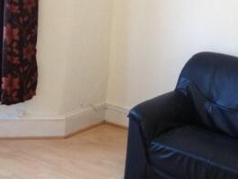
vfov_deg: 18.6
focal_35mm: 79
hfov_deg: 23.7
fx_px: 544
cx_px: 238
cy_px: 62
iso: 250
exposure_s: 1/20
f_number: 2.4
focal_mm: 4.28
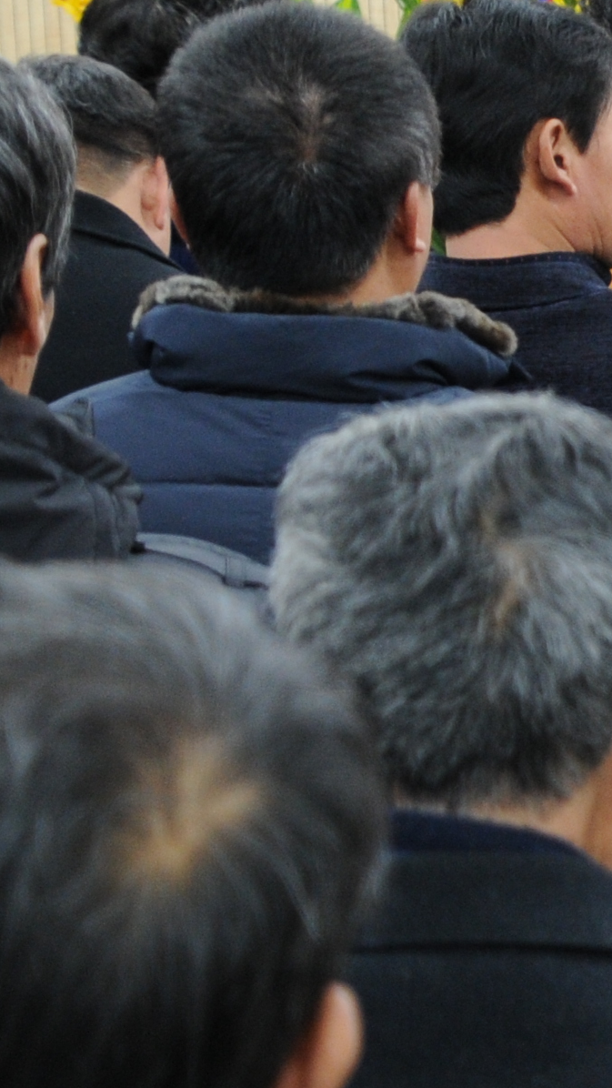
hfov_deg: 5.8
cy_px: 296
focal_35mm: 197
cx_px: 1802
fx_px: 5678
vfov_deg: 10.9
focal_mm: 35
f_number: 4.2
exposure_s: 1/20
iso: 500
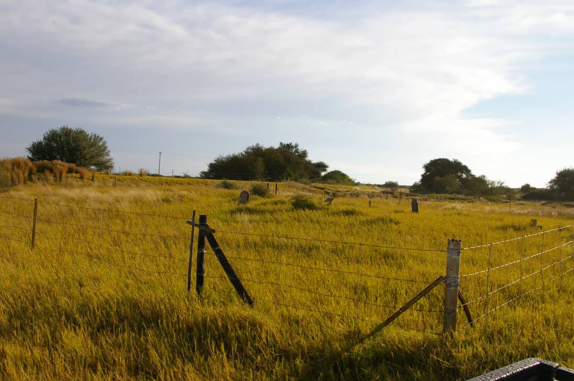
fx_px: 574
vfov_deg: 36.8
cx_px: 287
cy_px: 190
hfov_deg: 53.2
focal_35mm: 36
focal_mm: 24
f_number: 11
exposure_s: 1/250
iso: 200
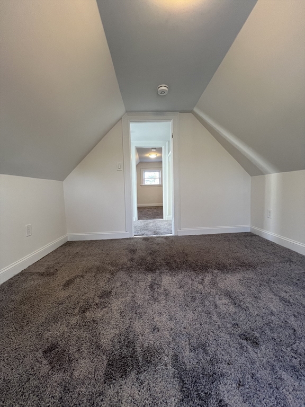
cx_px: 152
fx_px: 153
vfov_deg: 106.2
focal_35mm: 13
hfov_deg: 89.9
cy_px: 204
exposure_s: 1/120
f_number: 1.8
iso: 160
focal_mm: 1.57
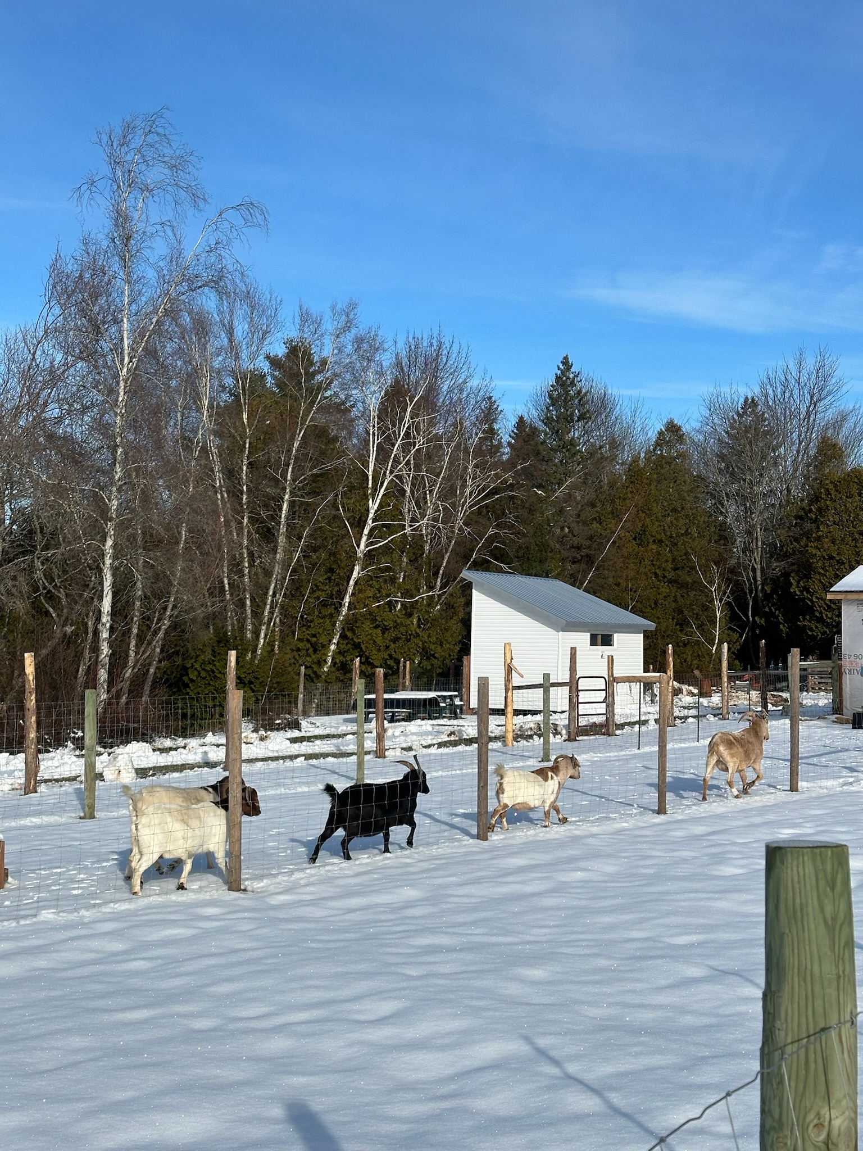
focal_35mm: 48
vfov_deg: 39.7
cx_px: 432
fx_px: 1596
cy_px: 576
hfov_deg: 30.3
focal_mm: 6.86
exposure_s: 1/5000
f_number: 1.78
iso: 64
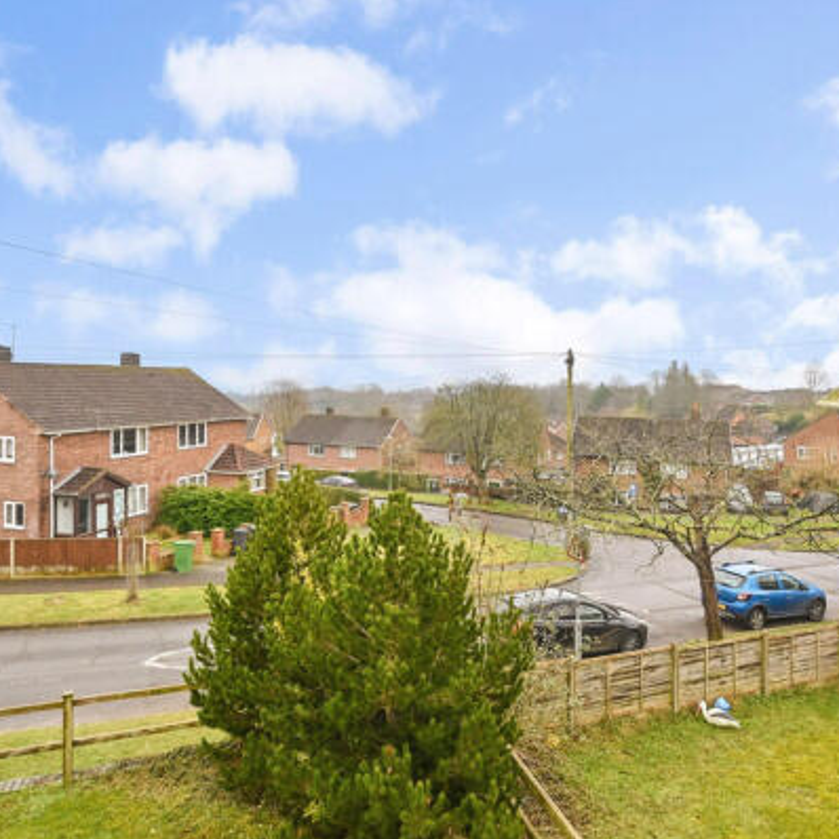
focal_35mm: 22
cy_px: 390
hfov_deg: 70.1
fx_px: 595
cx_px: 466
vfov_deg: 70.3
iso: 400
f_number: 9
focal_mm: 15.5
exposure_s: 1/30
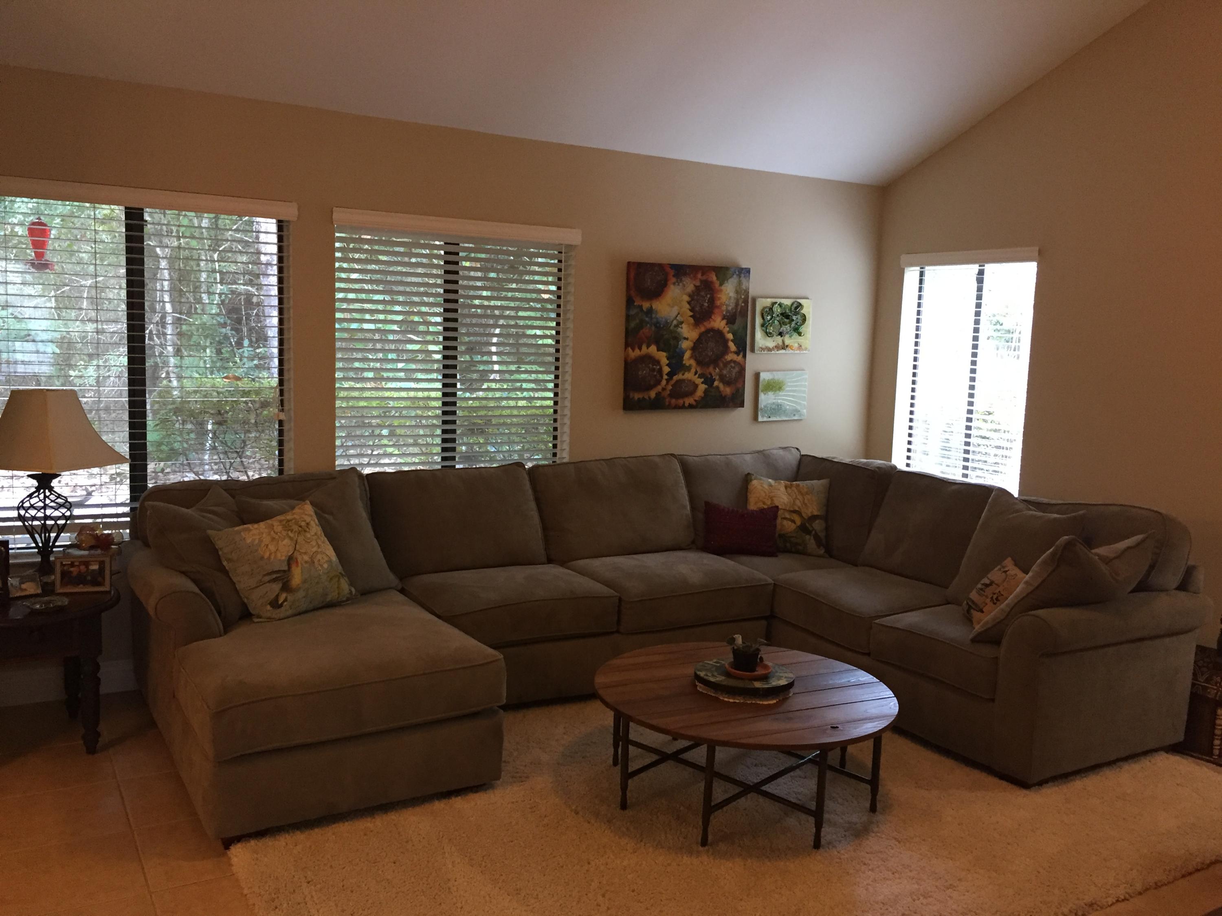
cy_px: 458
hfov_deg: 61.7
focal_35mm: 29
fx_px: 1024
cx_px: 611
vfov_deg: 48.2
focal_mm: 4.15
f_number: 2.2
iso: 160
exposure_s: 1/30
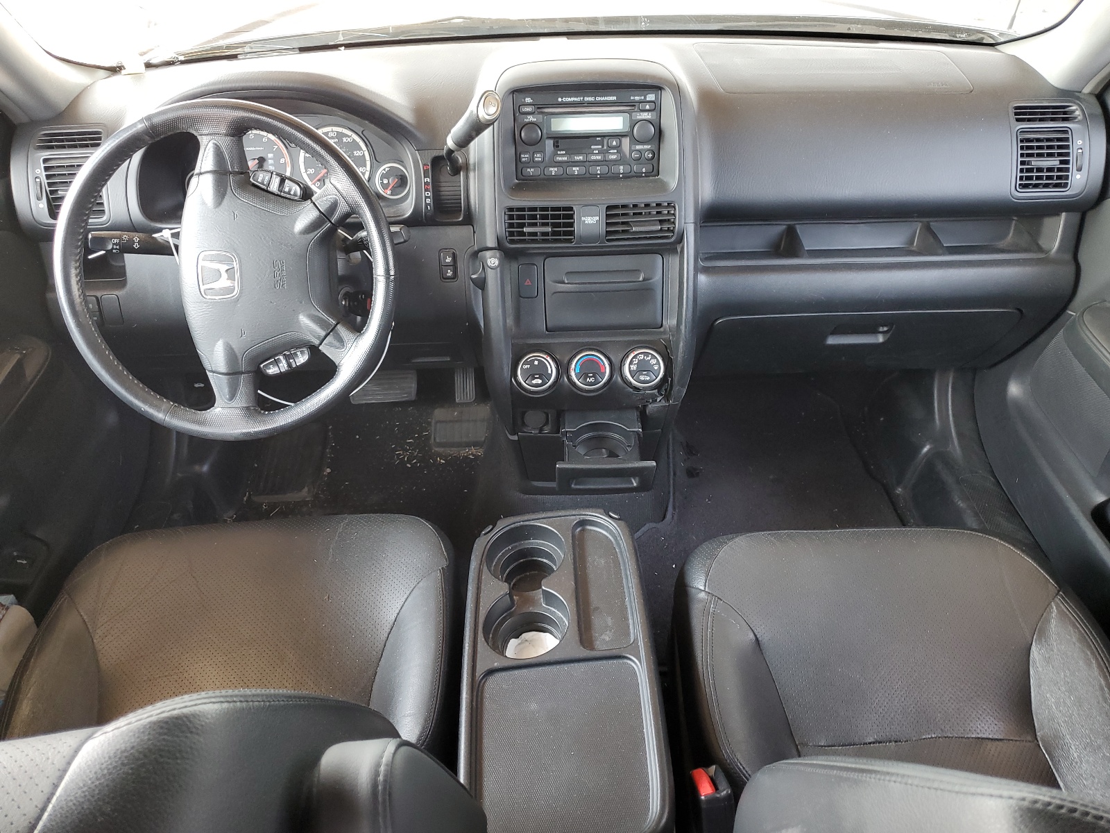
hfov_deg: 67.3
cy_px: 416
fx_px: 834
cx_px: 555
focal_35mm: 26
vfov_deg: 53.1
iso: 67
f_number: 1.5
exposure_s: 1/60.2
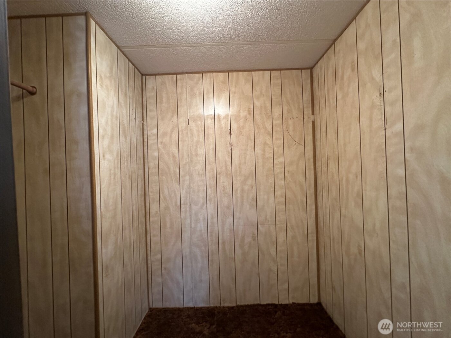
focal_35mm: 14
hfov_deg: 102.1
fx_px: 182
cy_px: 169
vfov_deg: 85.7
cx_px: 226
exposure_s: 1/60
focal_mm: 2.22
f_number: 2.2
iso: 640
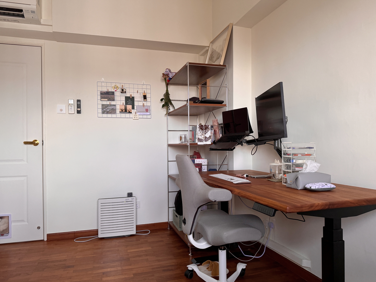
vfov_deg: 54.9
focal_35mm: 25
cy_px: 145
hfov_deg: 69.4
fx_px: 272
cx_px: 183
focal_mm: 6.76
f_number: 1.78
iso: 320
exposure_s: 1/60
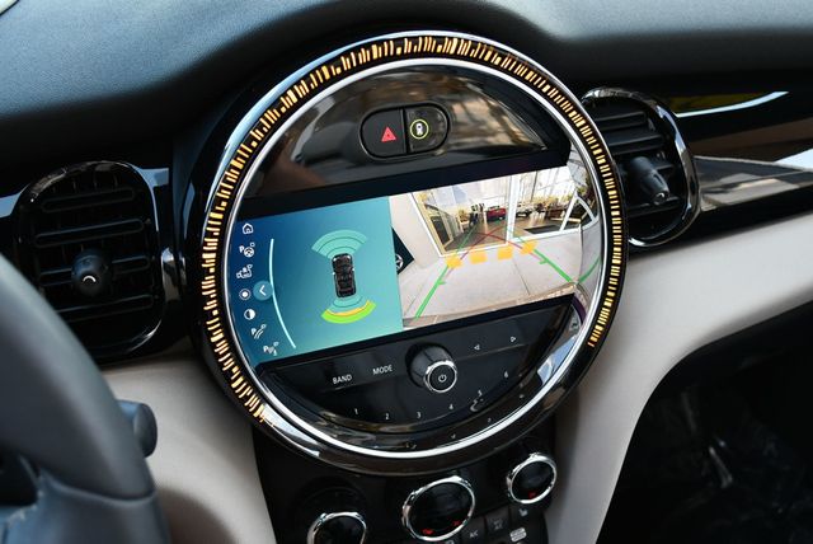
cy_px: 272
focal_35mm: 36
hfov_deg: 53.1
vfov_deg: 36.9
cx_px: 406
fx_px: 814
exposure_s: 1/250
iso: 400
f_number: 3.5
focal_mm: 18
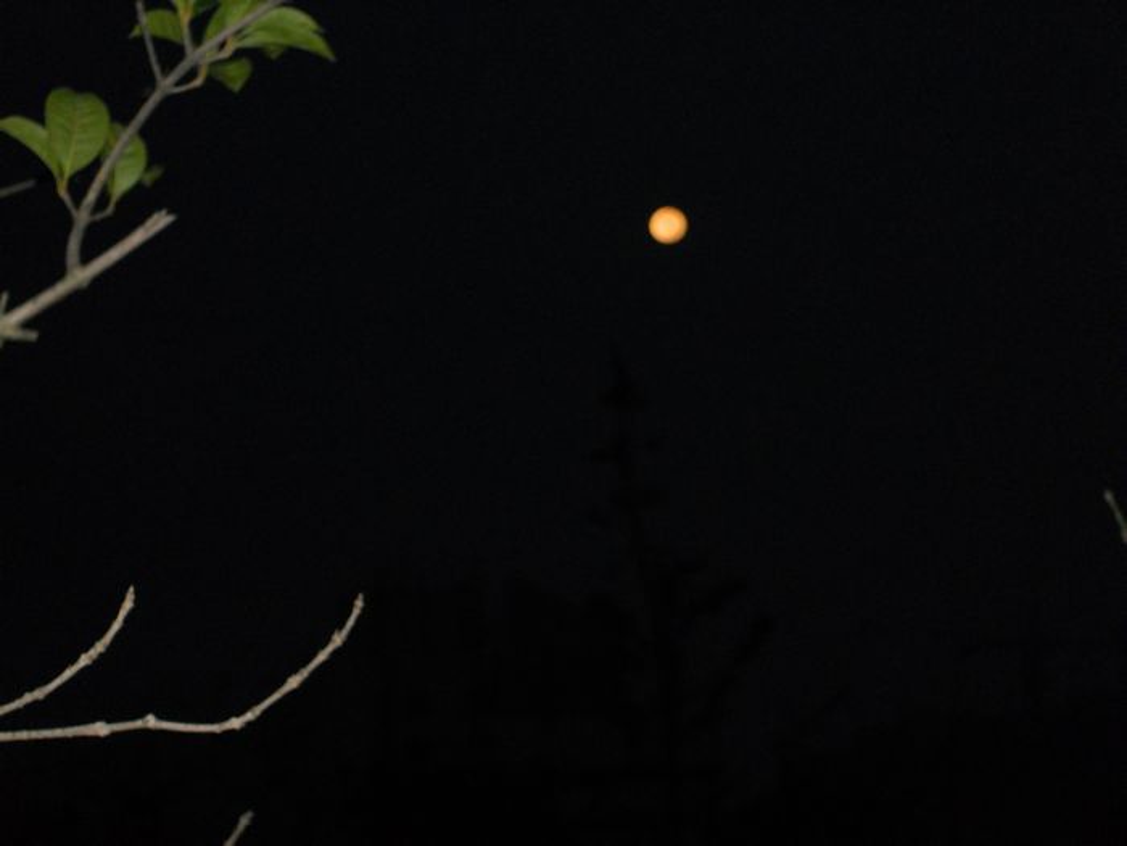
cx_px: 564
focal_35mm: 108
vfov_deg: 13.7
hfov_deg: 18.2
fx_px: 3516
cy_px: 423
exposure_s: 1/60
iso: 400
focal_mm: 19.6
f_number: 5.9
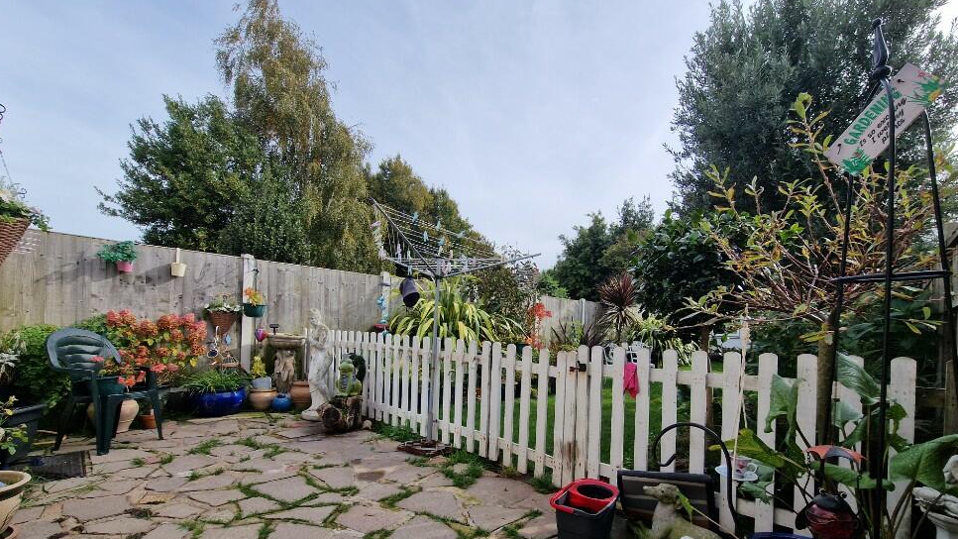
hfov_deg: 102.9
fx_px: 381
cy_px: 340
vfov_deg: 69.3
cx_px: 500
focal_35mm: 15
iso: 50
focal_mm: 2.2
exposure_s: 1/1612
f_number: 2.2
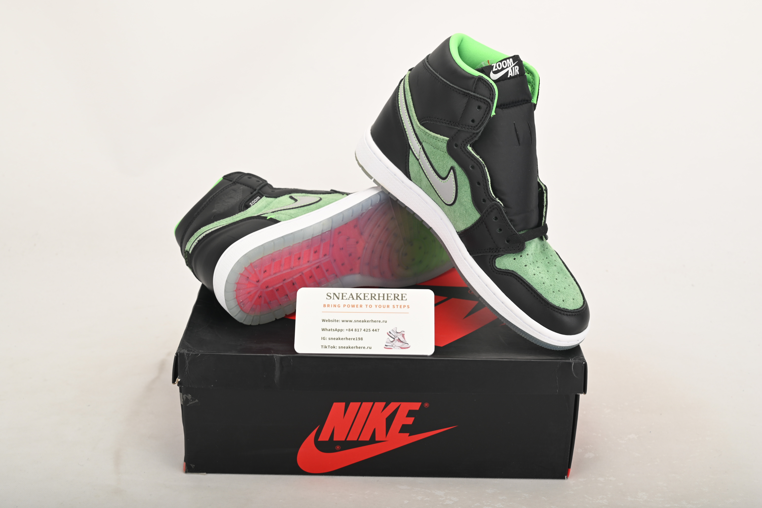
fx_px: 1059
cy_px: 254
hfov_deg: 39.6
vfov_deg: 27.0
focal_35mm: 50
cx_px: 381
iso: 100
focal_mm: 50
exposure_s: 1/200
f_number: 11
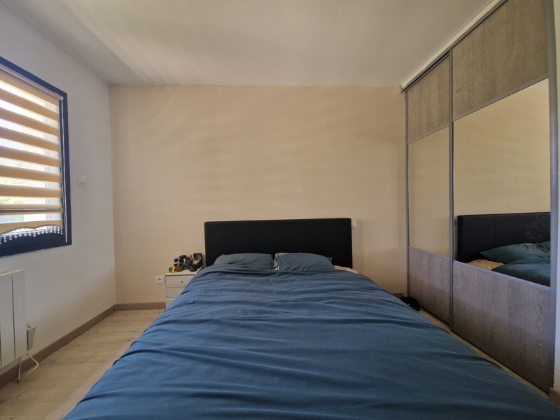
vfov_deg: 89.9
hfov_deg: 106.2
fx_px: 210
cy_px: 210
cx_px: 280
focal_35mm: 13
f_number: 2.2
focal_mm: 2.2
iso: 320
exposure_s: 1/50
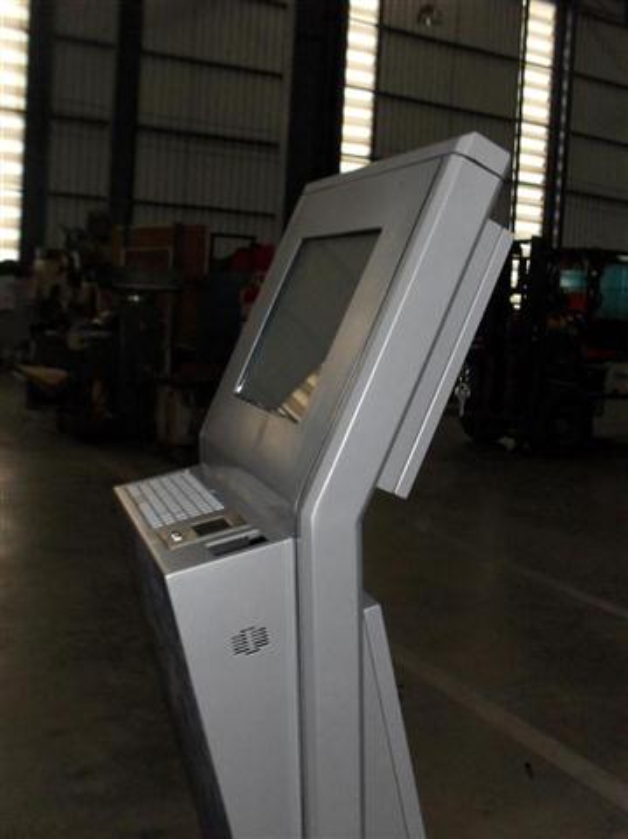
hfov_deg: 37.7
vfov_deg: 49.0
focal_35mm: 38
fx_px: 921
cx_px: 314
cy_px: 420
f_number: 8.3
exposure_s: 1/45
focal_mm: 6.3
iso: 160
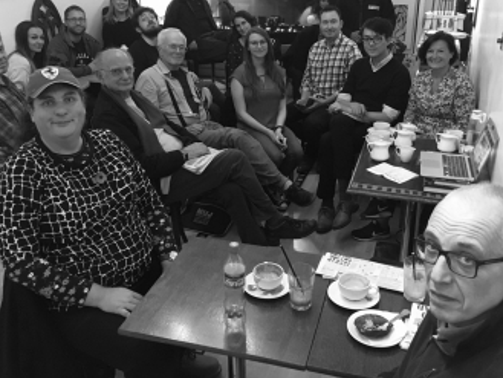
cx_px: 263
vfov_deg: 38.4
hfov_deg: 50.1
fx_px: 538
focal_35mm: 37
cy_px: 140
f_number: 2.2
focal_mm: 4.15
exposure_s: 1/17
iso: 200
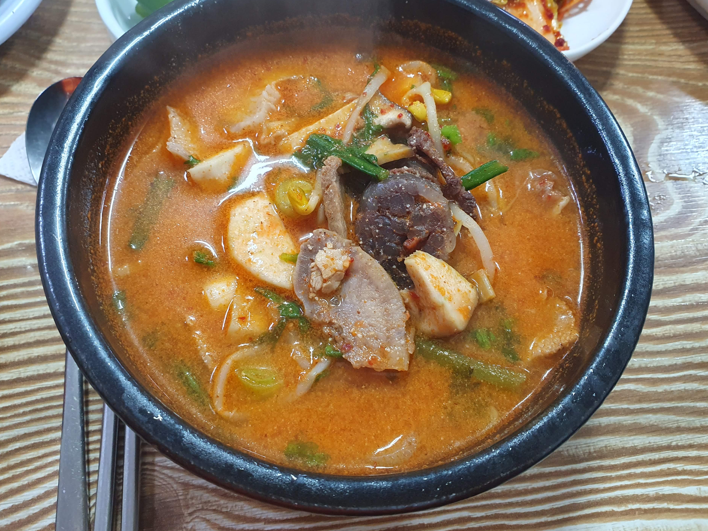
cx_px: 340
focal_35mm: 28
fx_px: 573
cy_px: 253
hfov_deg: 63.4
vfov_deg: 49.7
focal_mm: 4.32
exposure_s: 1/40
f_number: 2.4
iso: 320
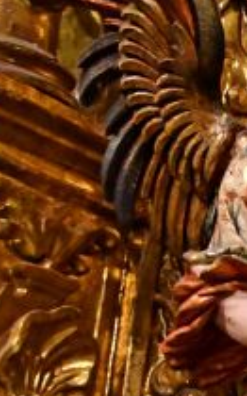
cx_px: 877
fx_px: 2254
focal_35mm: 209
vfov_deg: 10.0
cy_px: 249
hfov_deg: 5.6
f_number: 5.6
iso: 6400
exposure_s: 1/125
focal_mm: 28
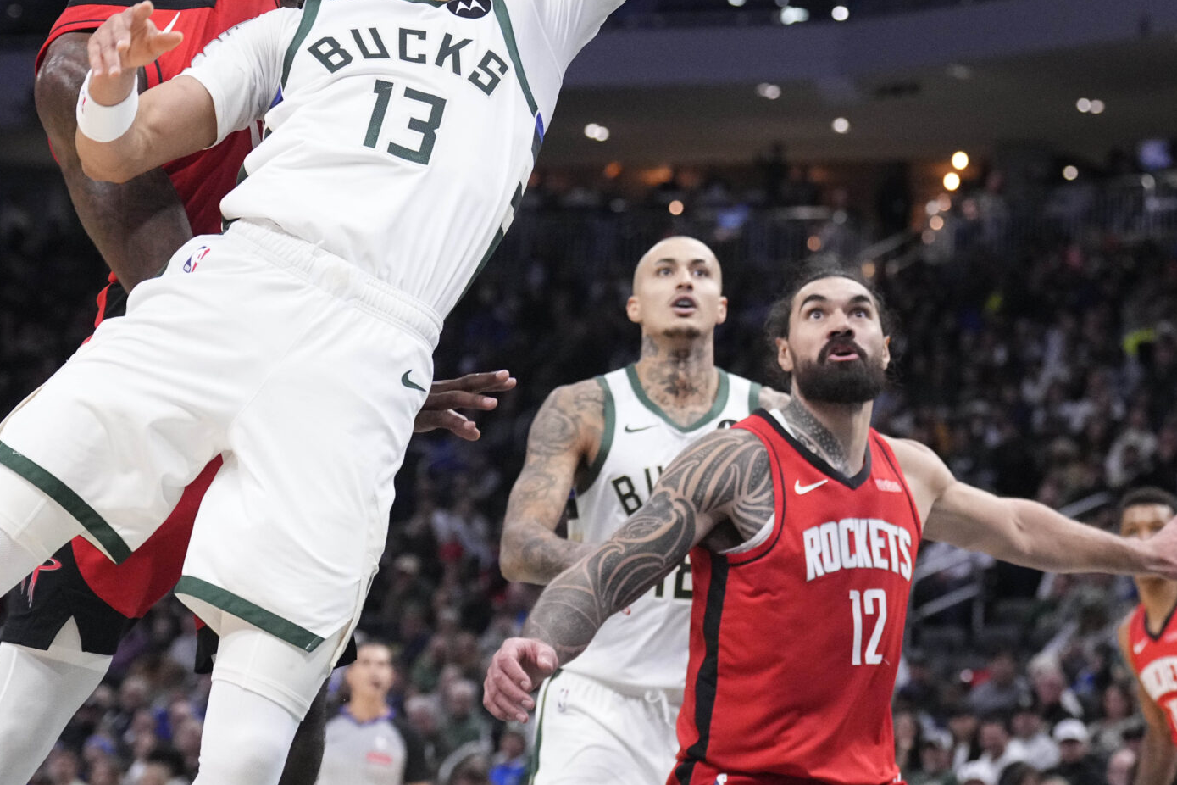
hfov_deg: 15.9
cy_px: 143
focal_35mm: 129
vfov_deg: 10.6
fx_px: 4217
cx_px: 611
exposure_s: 1/2000
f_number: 3.2
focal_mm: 70
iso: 6400
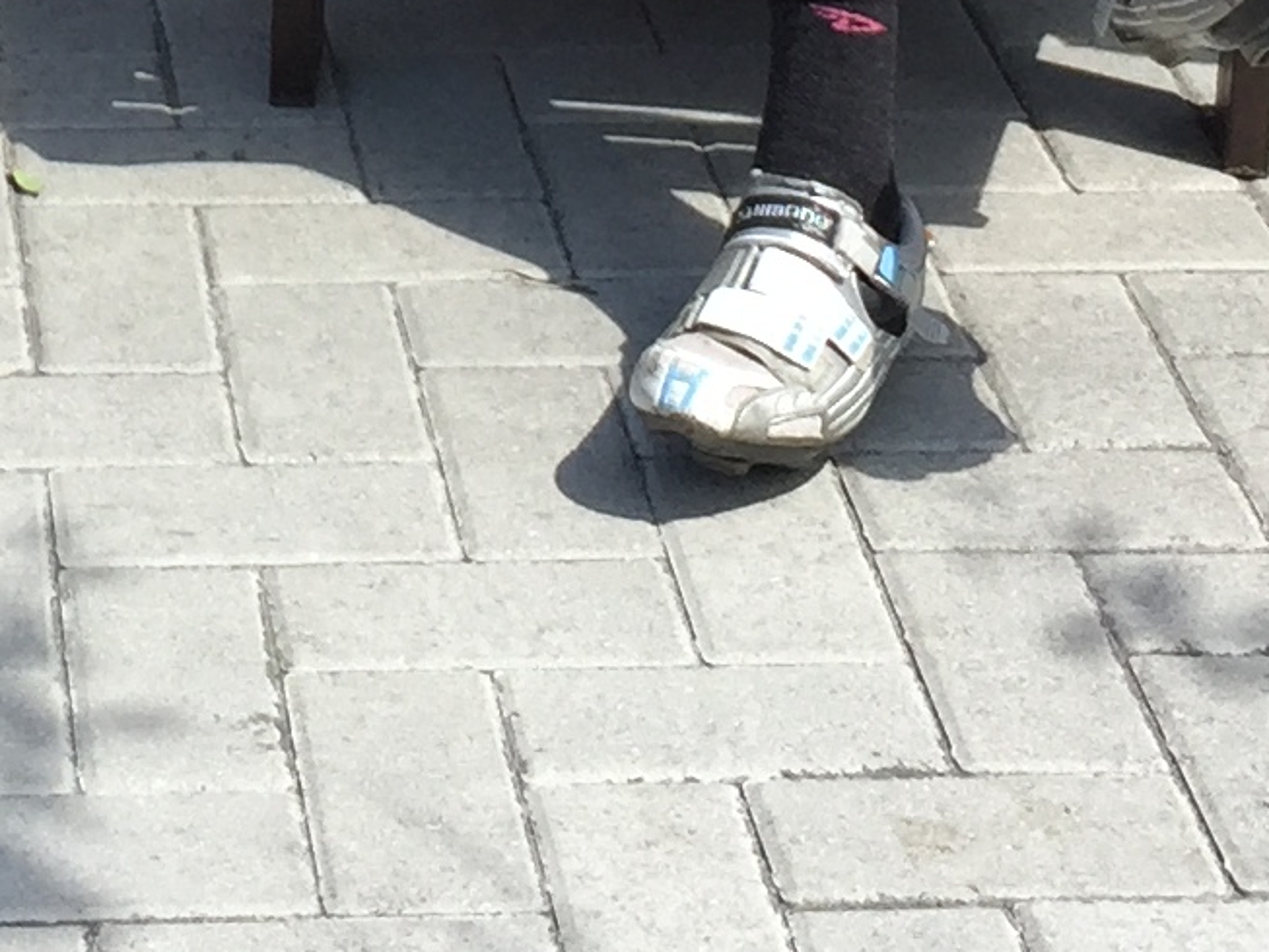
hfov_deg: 13.4
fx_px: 5317
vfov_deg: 9.4
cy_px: -1162
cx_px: -64
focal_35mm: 145
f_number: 2.2
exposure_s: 1/989
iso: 32
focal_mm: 4.15
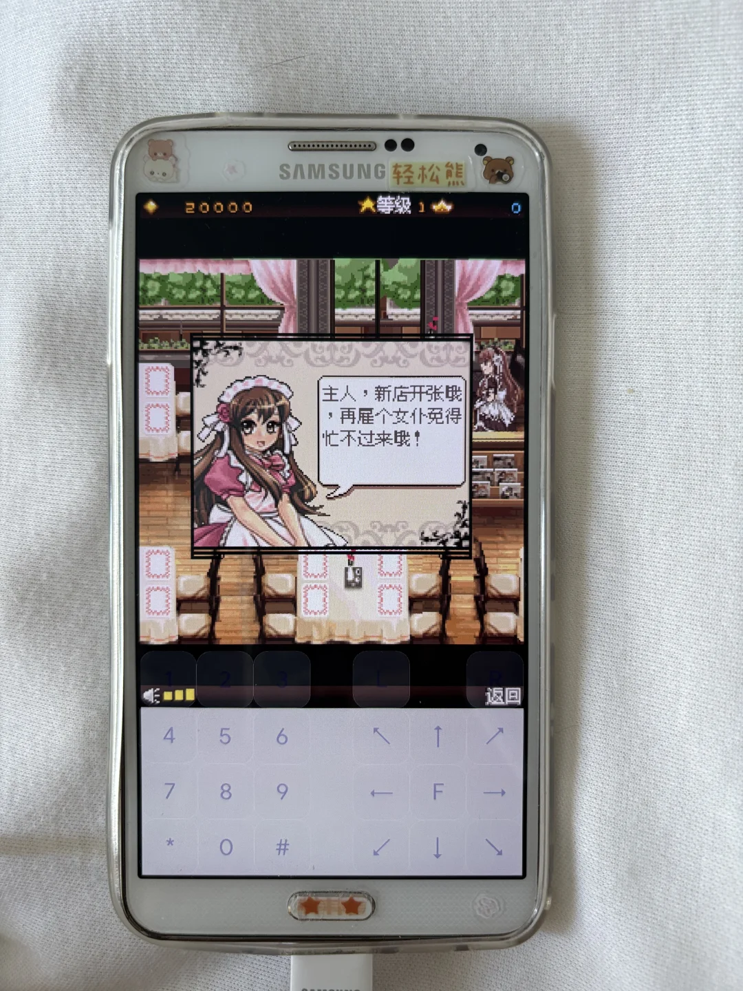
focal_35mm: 26
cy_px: 496
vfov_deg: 67.3
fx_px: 744
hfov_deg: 53.1
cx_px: 372
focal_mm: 5.96
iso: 125
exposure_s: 1/60
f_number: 1.6
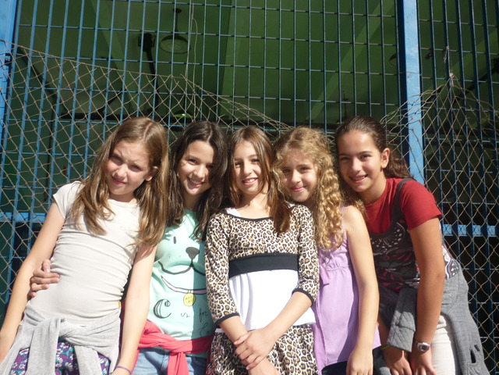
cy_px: 188
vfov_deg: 39.7
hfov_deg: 51.4
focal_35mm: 36
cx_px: 250
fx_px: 519
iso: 100
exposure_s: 1/160
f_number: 8
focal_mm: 5.5
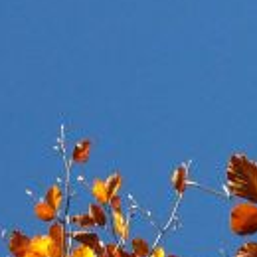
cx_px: 500
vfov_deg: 7.2
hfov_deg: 7.0
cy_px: 366
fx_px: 2024
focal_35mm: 241
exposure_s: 1/320
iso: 200
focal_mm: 11.5
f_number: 6.3
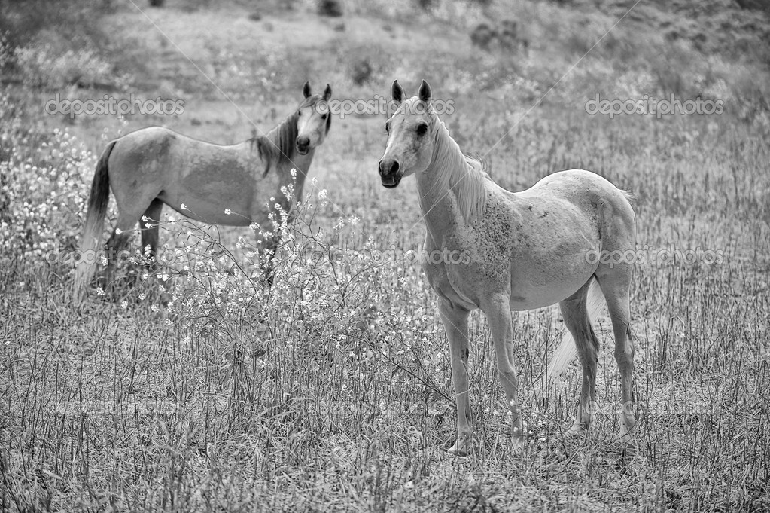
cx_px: 385
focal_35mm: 120
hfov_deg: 17.1
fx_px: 2565
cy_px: 256
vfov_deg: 11.4
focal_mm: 120
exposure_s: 1/1000
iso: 200
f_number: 2.8
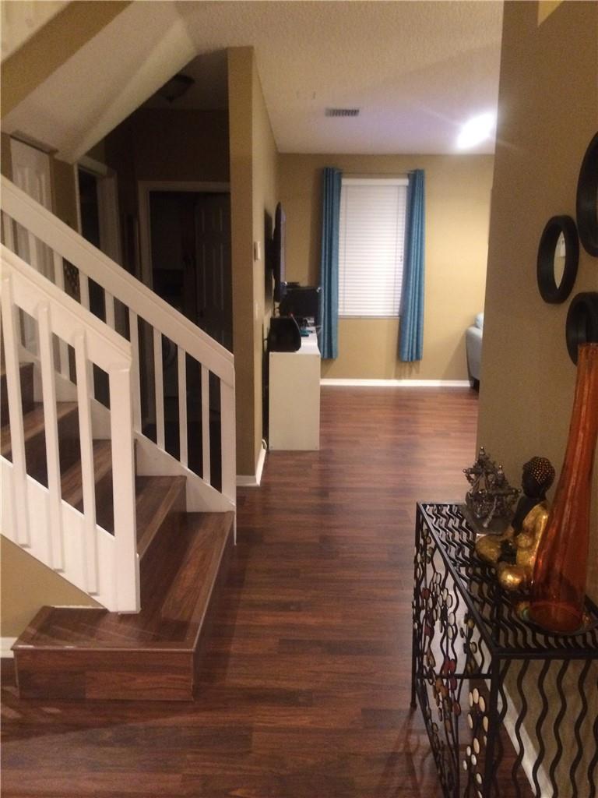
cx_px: 299
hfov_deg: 48.2
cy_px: 399
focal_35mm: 29
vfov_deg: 61.7
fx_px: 668
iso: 400
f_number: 2.2
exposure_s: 1/15
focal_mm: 4.15
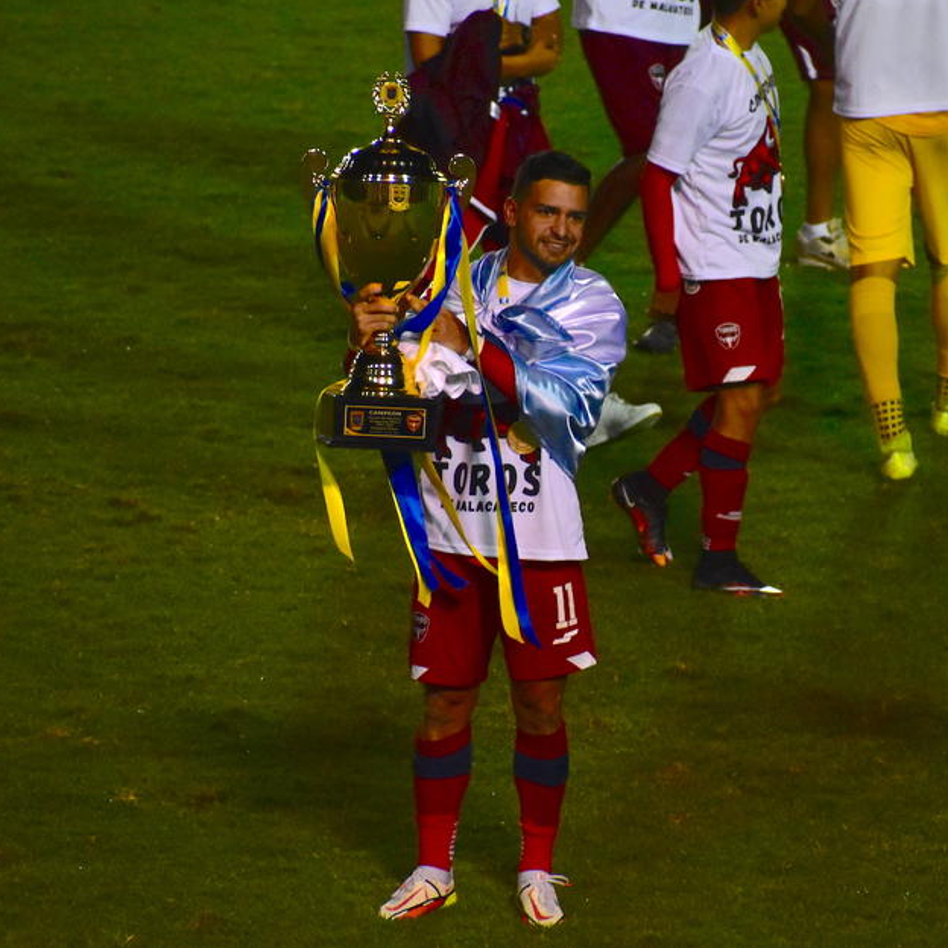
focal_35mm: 576
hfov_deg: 3.0
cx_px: 599
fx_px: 17847
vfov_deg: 3.0
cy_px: 473
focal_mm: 300
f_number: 6.3
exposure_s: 1/1000
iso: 3200
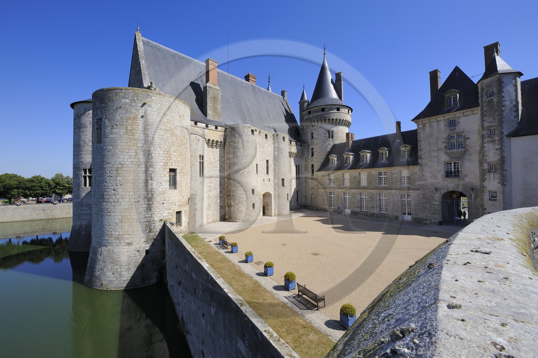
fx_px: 224
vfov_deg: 77.2
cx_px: 269
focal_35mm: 15
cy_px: 179
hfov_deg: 100.4
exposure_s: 1/160
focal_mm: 15
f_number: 16
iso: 200
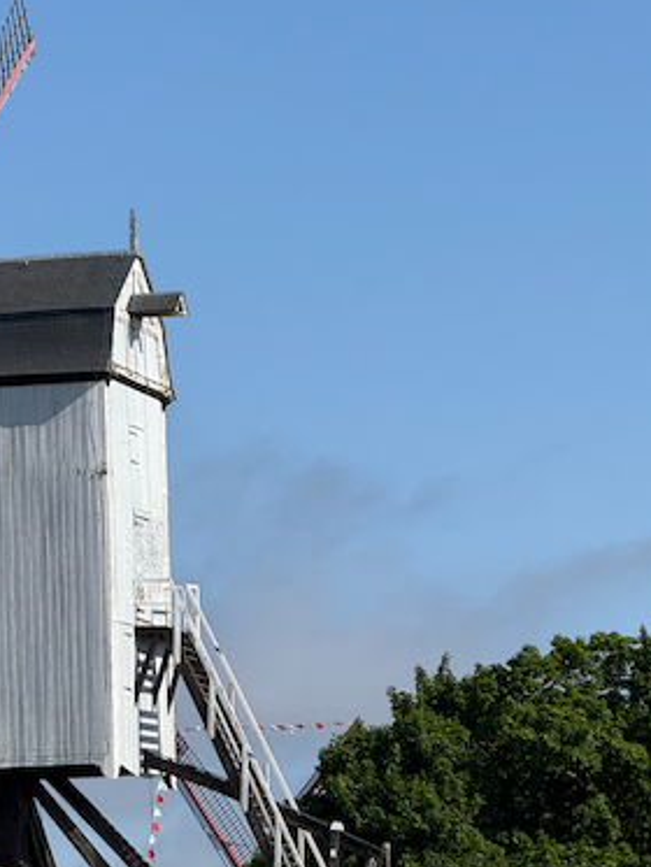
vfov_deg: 9.6
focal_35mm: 206
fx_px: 5163
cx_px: 126
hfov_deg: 7.2
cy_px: 425
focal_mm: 15.66
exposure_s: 1/2024
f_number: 2.8
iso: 50
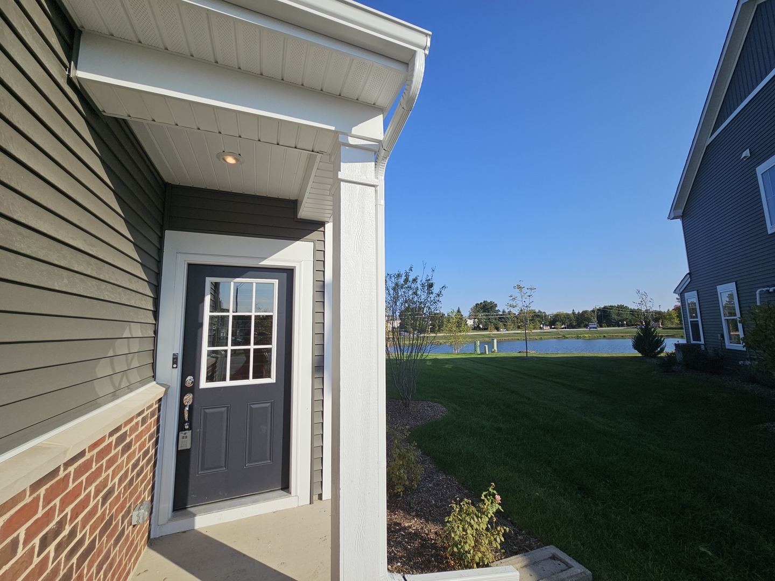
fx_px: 291
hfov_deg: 106.2
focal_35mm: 13
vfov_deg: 89.9
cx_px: 388
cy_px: 290
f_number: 2.2
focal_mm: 2.2
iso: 50
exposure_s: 1/2679
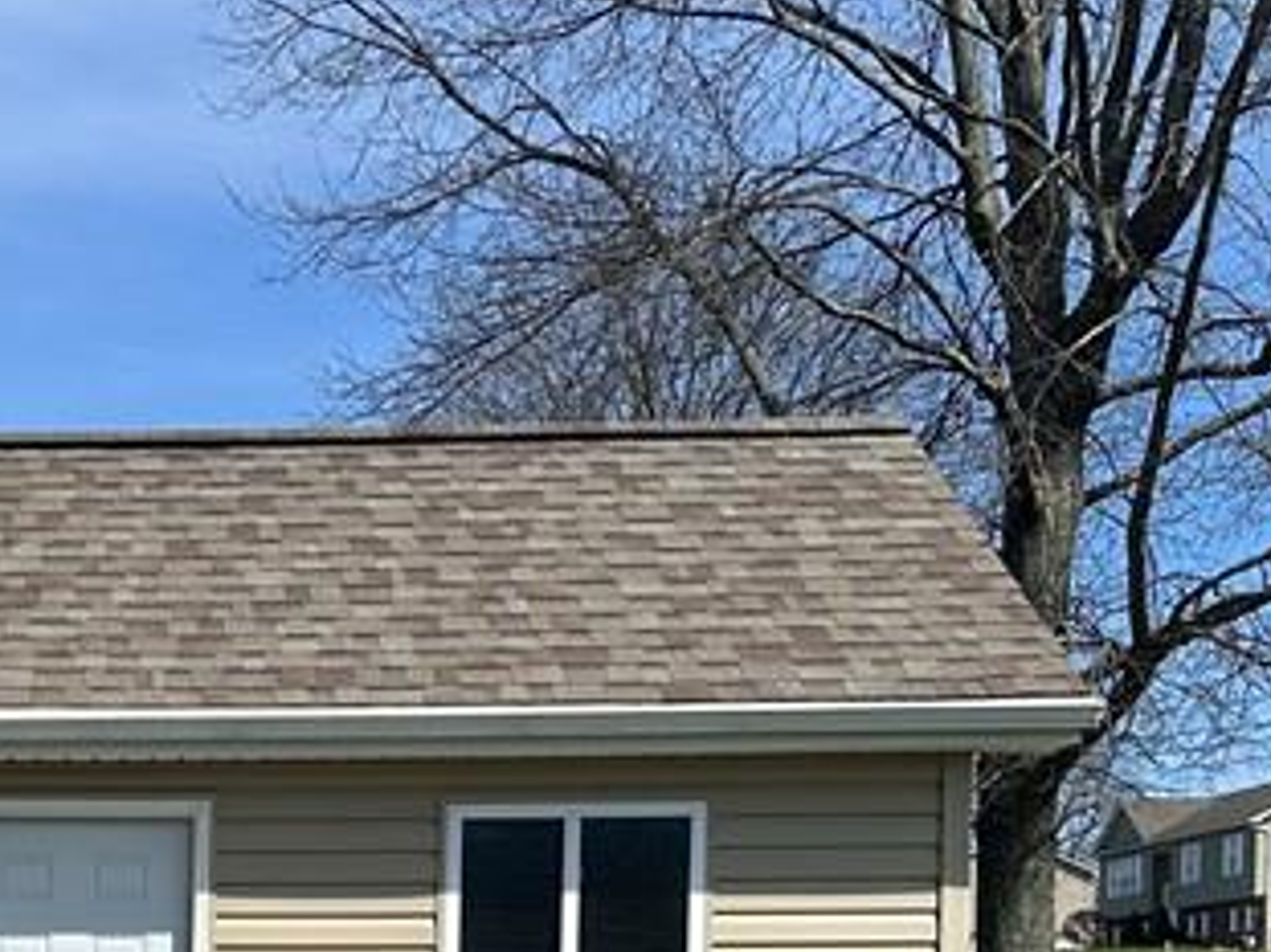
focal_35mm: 79
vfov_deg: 17.5
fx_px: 2900
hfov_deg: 23.0
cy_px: 1226
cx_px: -176
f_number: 1.78
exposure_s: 1/5525
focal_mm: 6.86
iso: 80
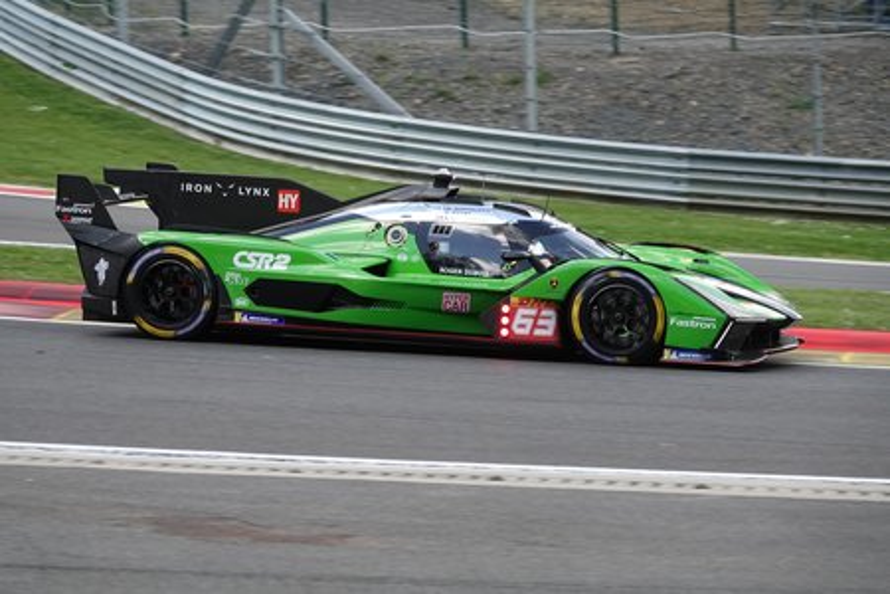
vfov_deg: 7.5
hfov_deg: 11.2
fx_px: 4549
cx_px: 445
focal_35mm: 184
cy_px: 297
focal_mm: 67.46
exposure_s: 1/800
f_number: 4
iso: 320
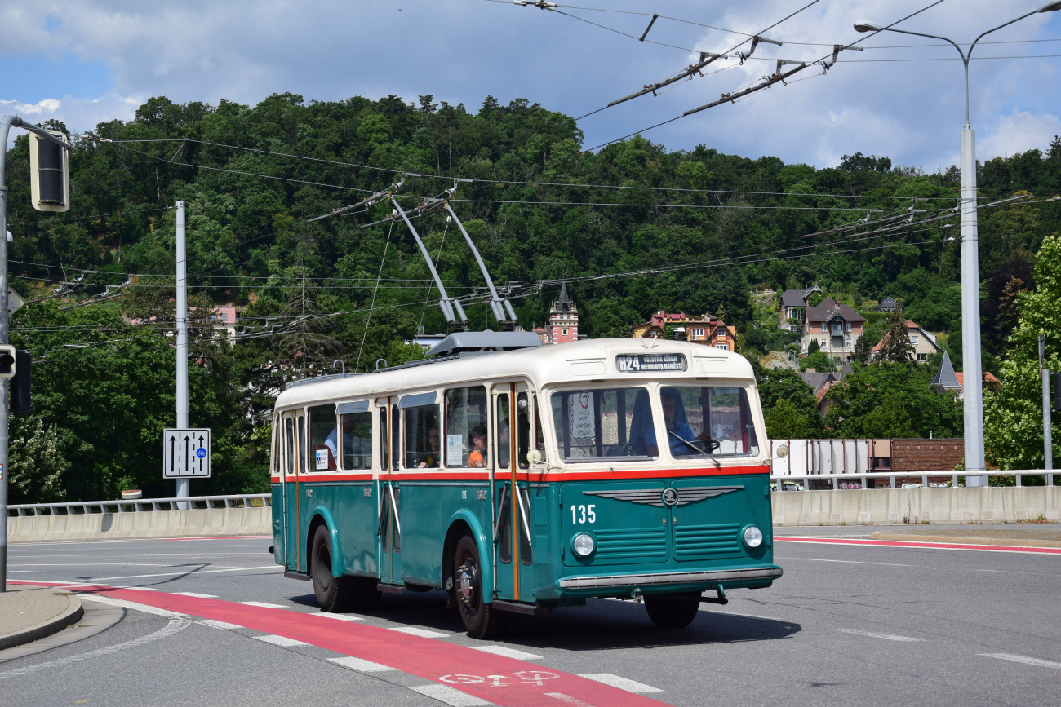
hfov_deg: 27.0
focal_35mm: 75
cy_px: 354
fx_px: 2211
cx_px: 530
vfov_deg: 18.2
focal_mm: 50
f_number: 6.3
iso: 200
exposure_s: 1/1000
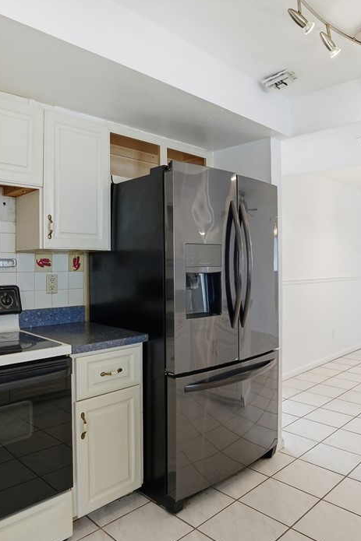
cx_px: 182
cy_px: 265
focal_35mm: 25
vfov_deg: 71.5
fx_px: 376
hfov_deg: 51.3
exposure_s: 1/30
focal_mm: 16
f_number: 9
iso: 200
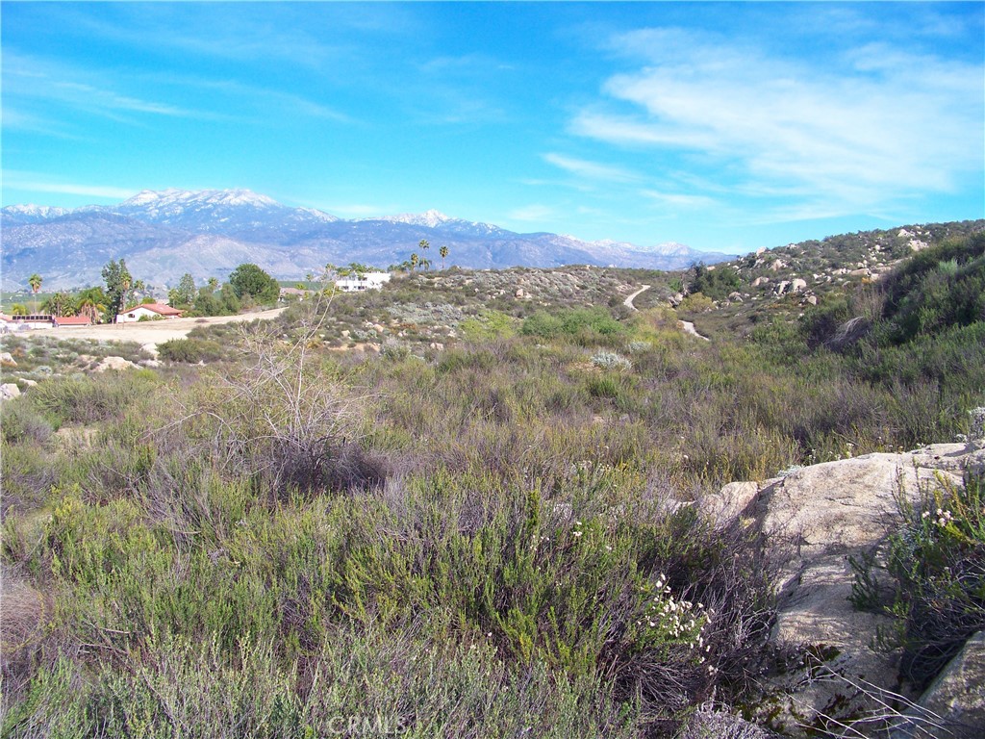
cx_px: 492
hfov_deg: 55.4
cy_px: 370
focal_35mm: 33
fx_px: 939
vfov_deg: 42.9
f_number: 3.6
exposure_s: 1/500
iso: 64
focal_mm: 5.85
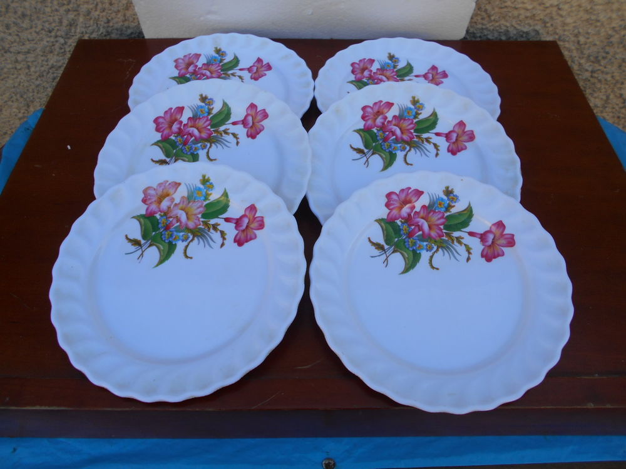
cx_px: 313
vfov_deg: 53.1
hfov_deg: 67.3
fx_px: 470
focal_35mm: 26
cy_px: 234
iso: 80
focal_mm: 4.6
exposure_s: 1/320
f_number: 3.2
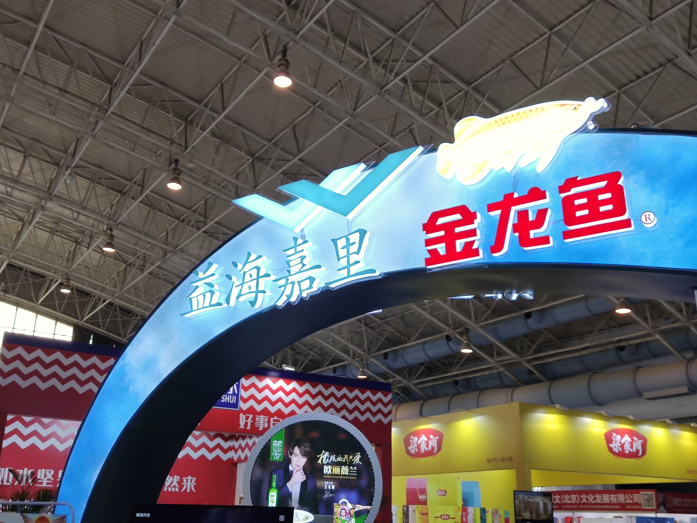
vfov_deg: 40.7
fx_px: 705
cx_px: 348
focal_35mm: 35
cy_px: 262
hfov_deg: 52.6
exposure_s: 1/100
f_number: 1.75
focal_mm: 4.75
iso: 119
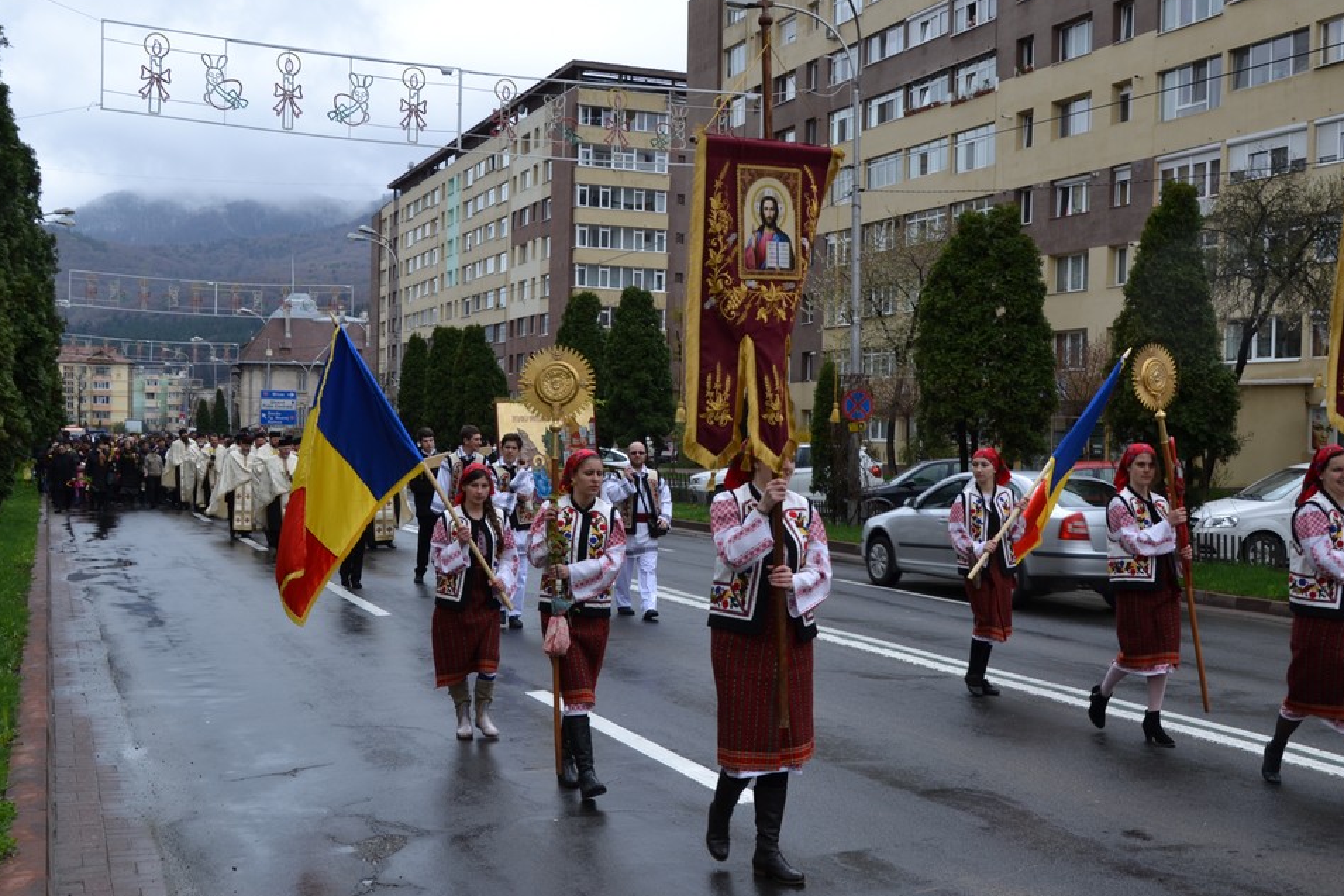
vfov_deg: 33.7
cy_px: 478
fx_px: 1479
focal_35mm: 40
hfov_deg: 48.8
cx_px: 723
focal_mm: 21
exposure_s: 1/160
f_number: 6.3
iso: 100
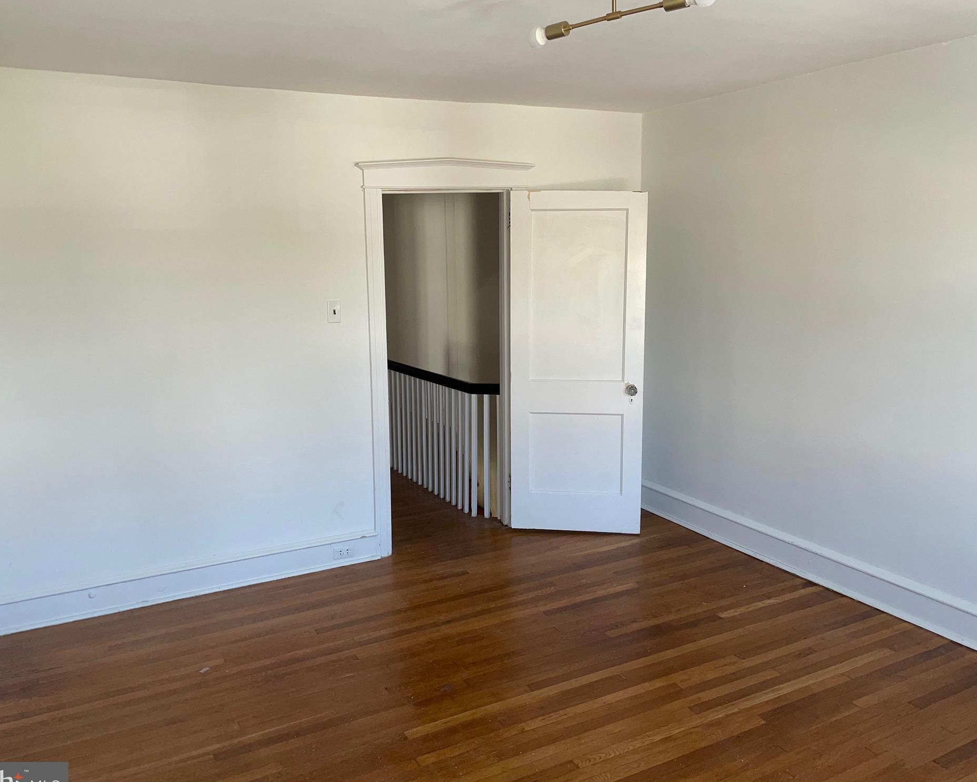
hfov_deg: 62.2
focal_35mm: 28
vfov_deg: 51.5
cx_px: 476
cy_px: 401
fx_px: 810
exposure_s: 1/129
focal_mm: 4.2
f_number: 1.6
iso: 32
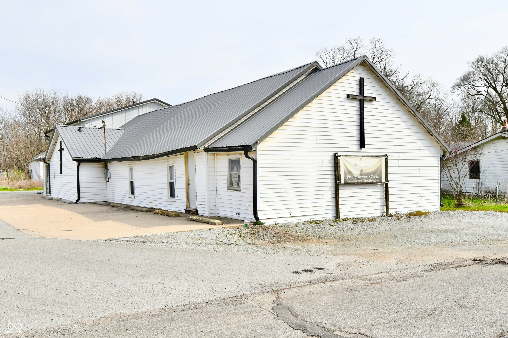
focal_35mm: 23
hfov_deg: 76.1
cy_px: 169
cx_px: 254
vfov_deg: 55.1
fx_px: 325
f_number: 13
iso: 640
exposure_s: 1/640
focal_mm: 23
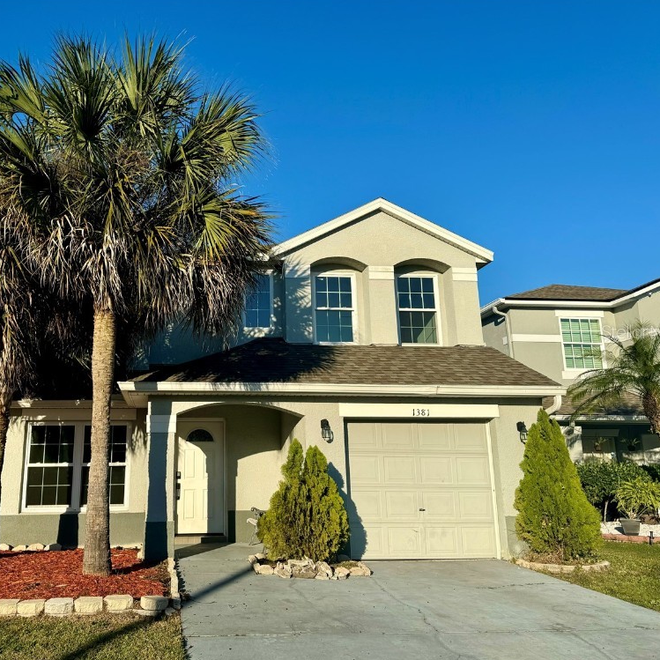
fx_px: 626
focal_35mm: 29
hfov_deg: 54.8
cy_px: 331
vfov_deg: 55.6
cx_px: 234
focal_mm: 6.86
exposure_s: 1/5814
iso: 80
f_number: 1.78
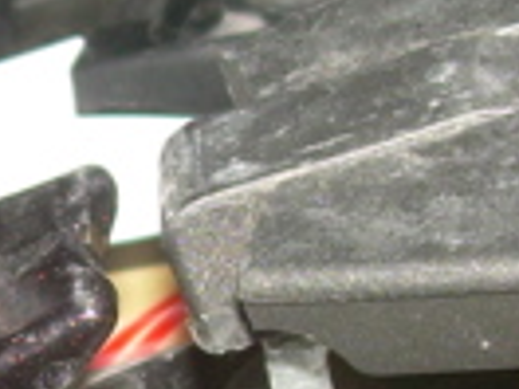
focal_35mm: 184
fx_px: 2759
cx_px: -55
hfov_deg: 10.6
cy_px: 334
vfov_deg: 8.1
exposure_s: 1/60
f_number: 2.8
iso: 50
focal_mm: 6.3
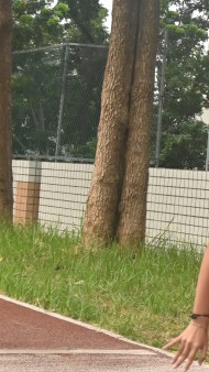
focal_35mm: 131
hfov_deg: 9.0
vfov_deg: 16.4
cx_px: 315
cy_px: 187
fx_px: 1289
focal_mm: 27.5
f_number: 5
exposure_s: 1/2500
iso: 1100
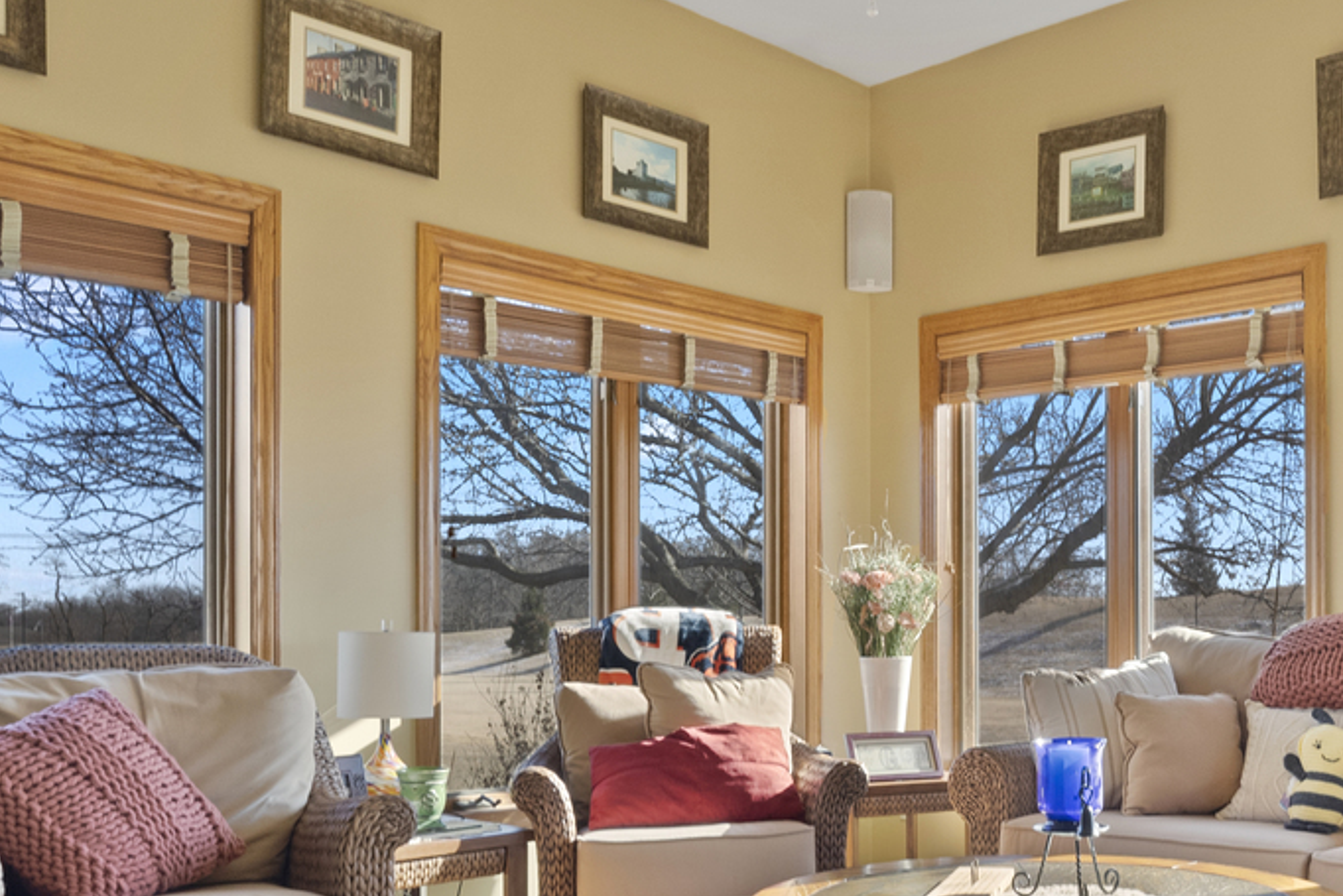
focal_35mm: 39
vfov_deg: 32.6
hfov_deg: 47.9
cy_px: 786
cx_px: 965
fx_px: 1462
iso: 1000
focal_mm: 16.5
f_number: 8
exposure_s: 1/30
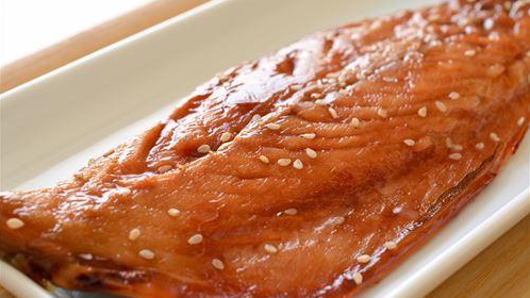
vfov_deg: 19.1
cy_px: 167
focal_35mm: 63
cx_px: 265
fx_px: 885
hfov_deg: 33.3
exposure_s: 1/2
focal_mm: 40
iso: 100
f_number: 8
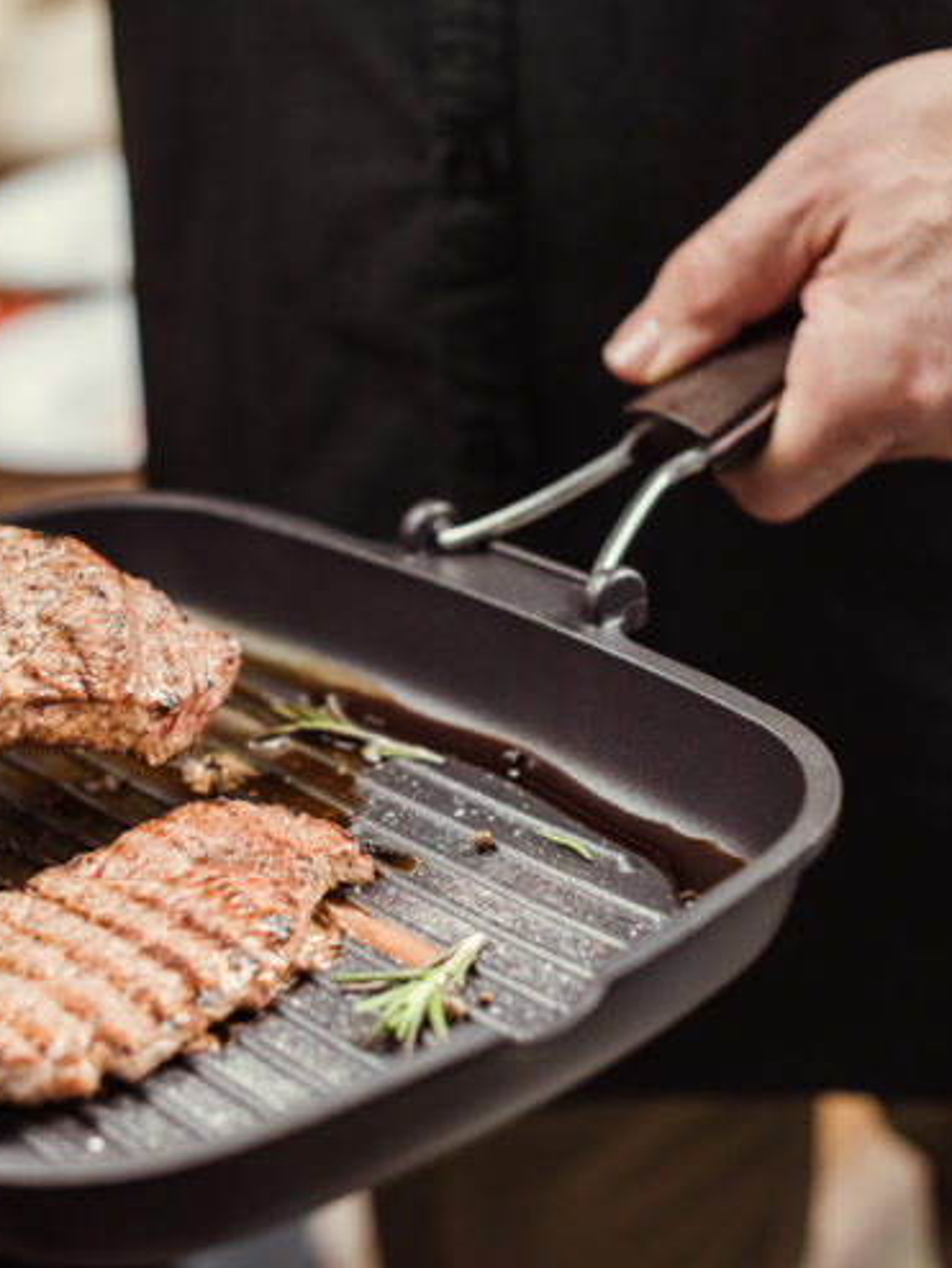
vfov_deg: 26.7
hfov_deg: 20.1
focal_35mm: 73
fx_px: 2675
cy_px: 638
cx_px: 267
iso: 640
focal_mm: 50
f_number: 2.8
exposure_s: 1/125
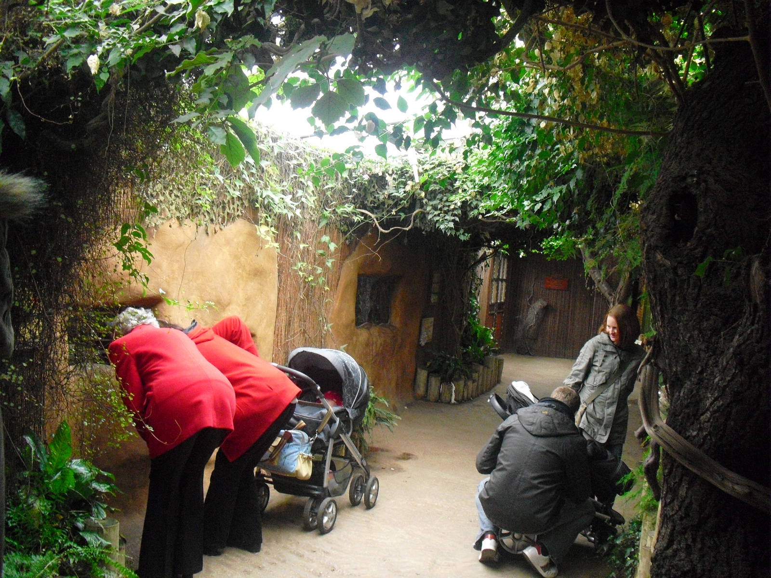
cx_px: 386
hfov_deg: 51.4
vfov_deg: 39.7
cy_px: 289
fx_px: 802
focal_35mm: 36
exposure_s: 1/60
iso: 800
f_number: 3.1
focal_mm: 6.3
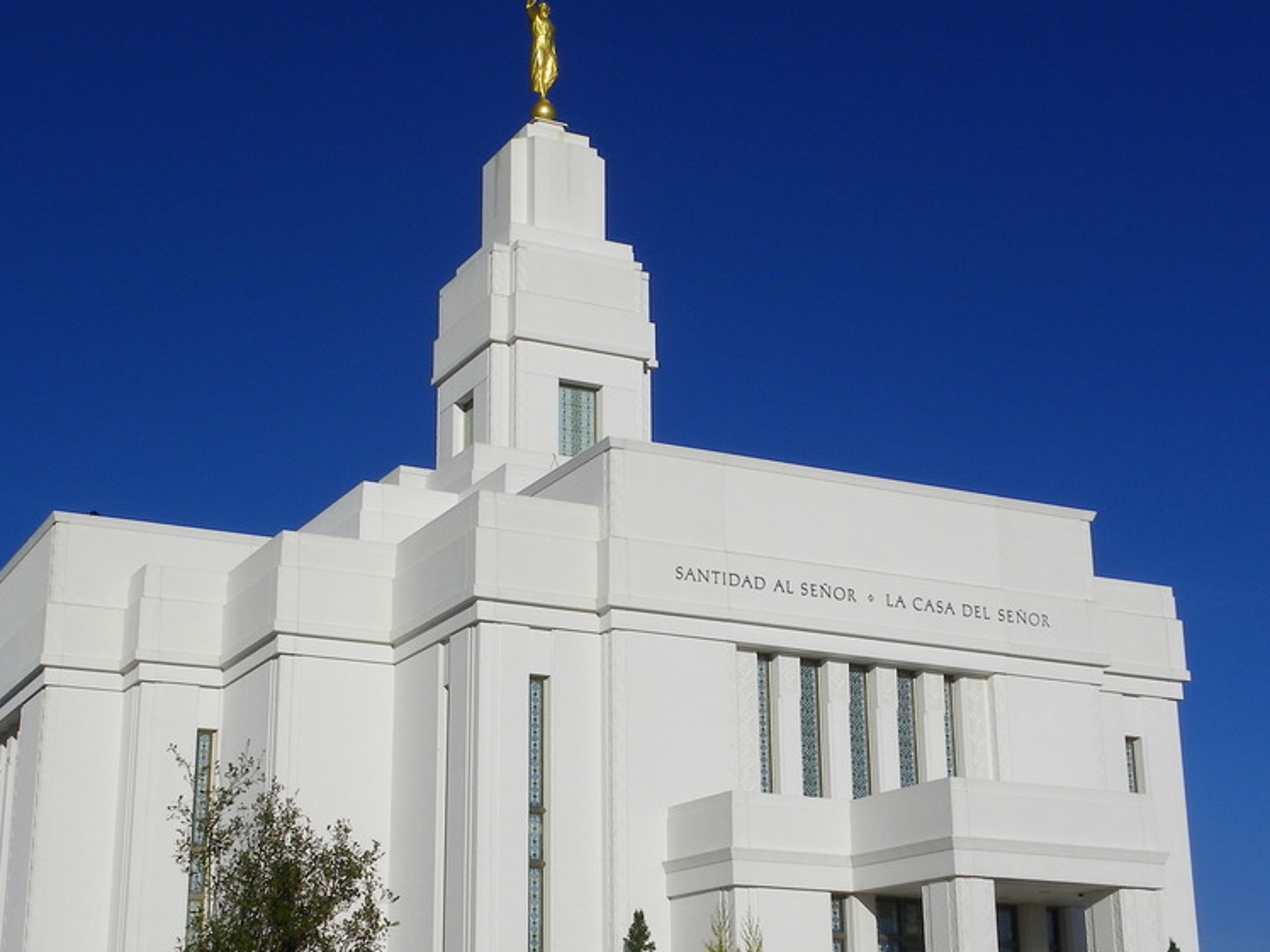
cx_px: 547
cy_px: 504
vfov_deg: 24.8
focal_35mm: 59
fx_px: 2165
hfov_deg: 32.7
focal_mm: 8.2
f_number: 7.1
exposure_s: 1/500
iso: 64
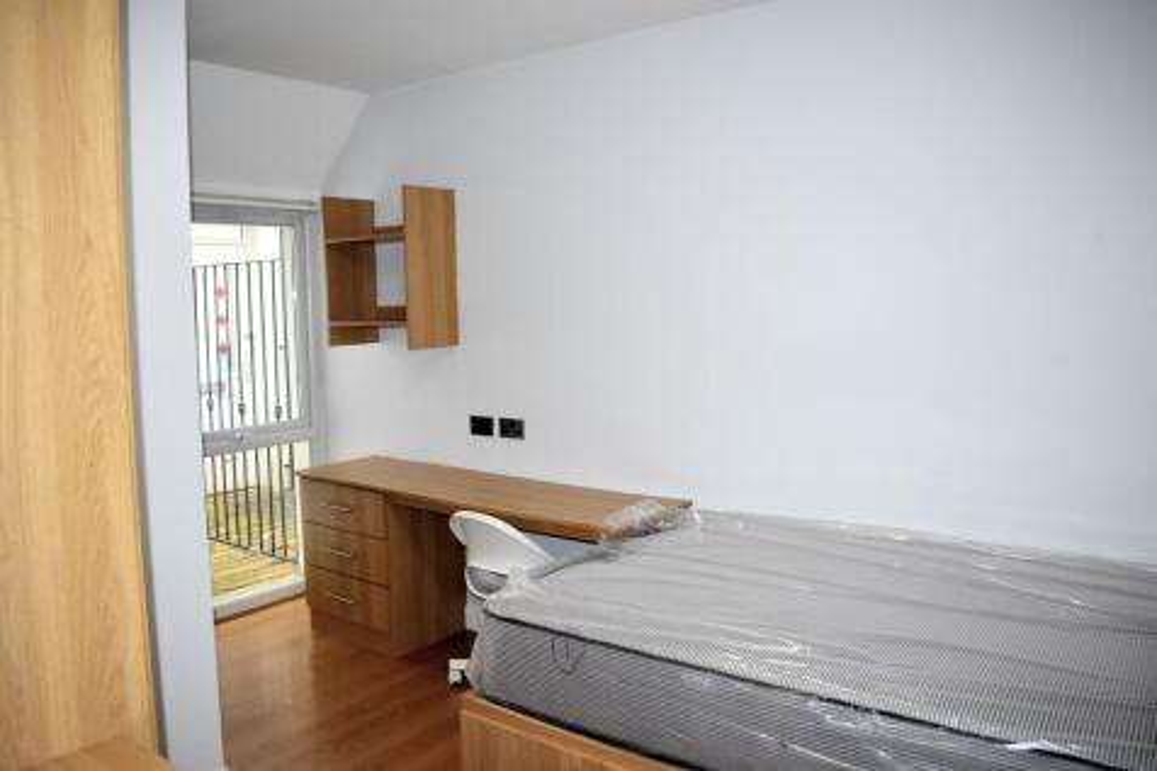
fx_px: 867
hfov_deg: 67.4
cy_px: 386
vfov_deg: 47.9
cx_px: 578
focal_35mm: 27
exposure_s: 1/60
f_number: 4
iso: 800
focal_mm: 18
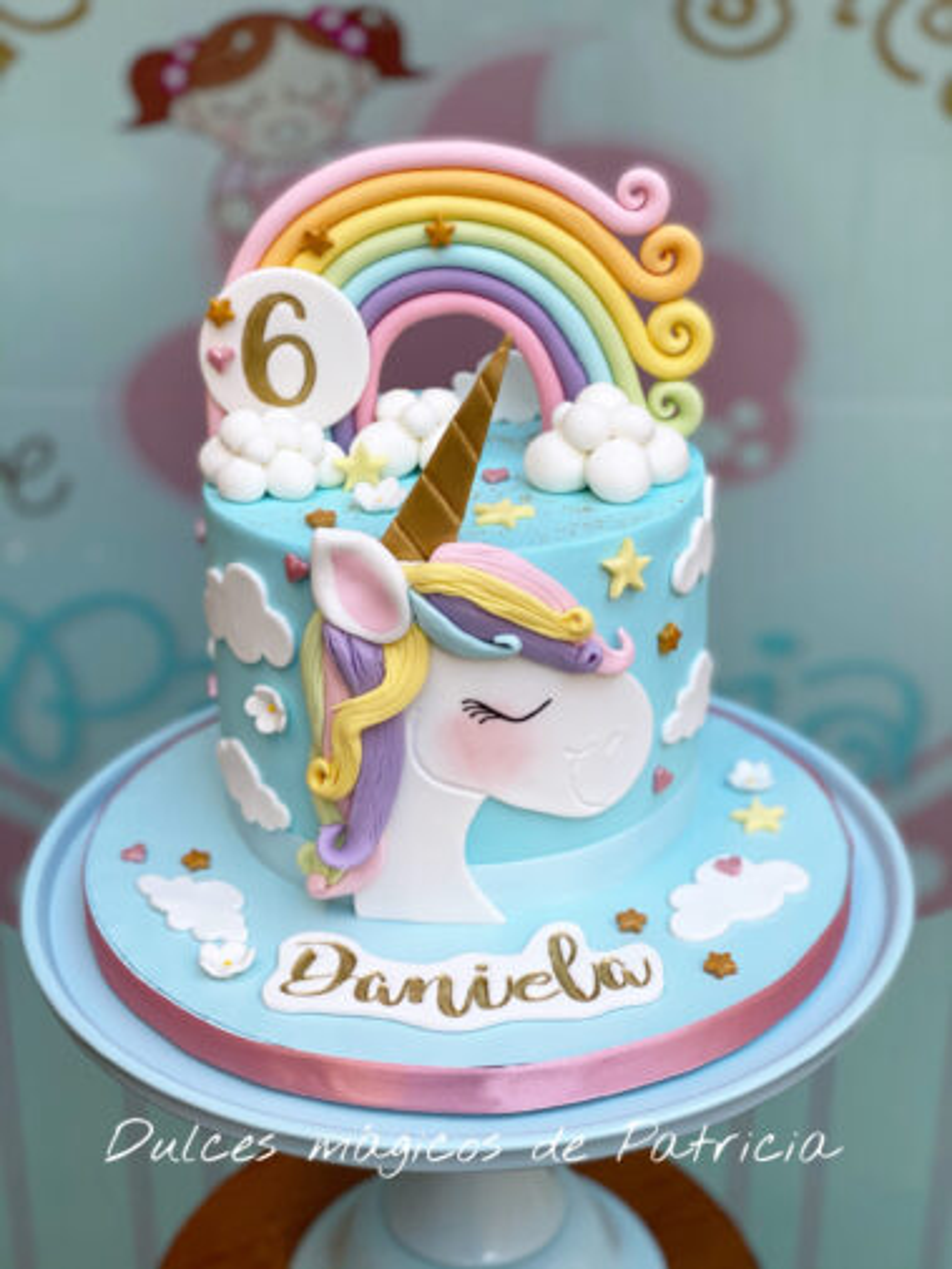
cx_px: 476
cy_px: 634
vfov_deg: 36.8
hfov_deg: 28.0
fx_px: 1906
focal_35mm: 52
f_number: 2
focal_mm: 6
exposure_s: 1/173
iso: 20
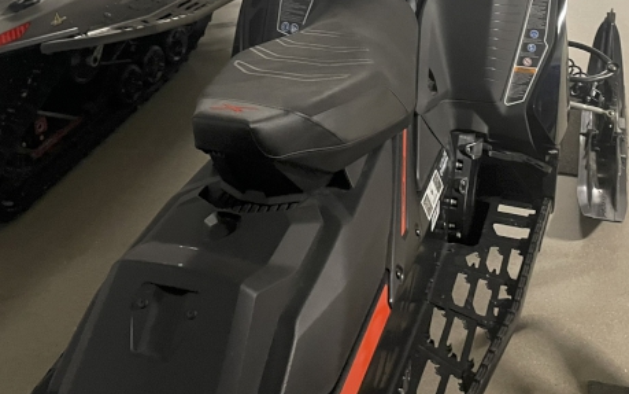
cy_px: 37
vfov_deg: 26.0
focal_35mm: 48
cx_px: 365
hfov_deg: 41.7
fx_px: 823
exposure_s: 1/30
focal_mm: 4.2
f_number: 1.6
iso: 500
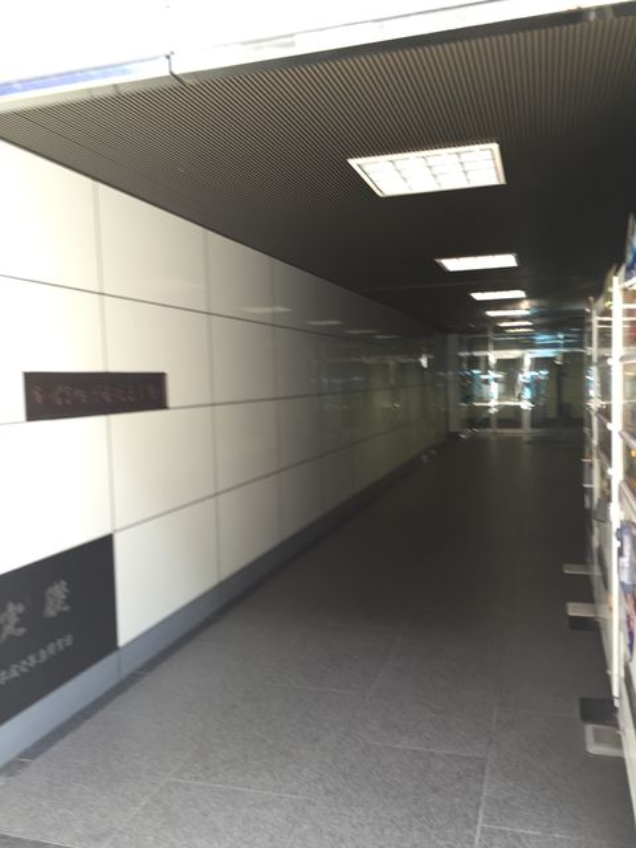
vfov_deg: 61.7
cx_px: 318
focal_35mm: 29
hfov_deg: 48.2
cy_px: 424
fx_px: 710
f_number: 2.2
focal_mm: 4.15
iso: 32
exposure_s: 1/30
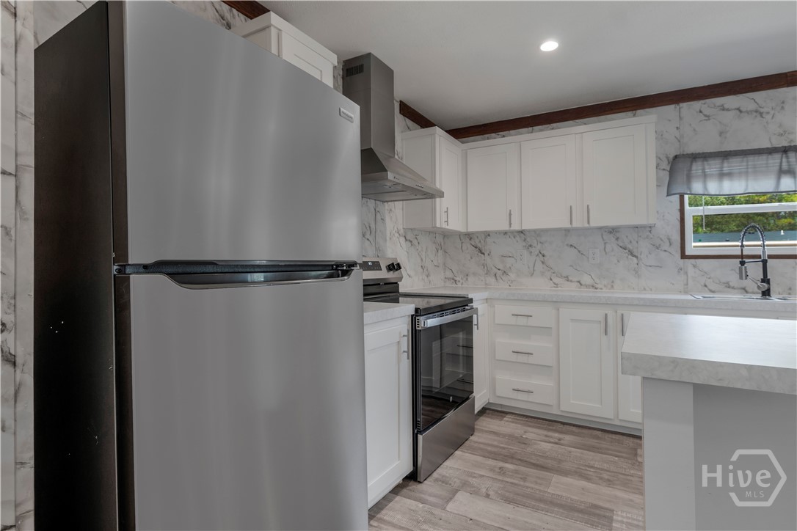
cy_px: 266
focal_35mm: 16
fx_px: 365
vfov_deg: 72.1
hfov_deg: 95.0
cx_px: 398
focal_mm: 11
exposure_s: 1/2
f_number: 7.1
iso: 100
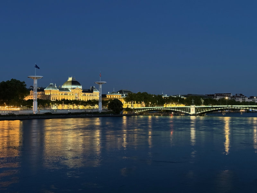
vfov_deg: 30.3
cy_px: 96
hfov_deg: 39.7
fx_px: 356
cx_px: 128
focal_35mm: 48
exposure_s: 1/25
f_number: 1.8
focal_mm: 6.8
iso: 500
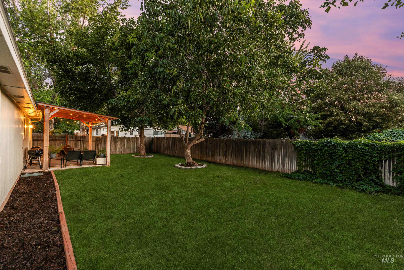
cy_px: 135
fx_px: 157
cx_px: 202
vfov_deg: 81.2
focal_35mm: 14
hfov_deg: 104.3
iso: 800
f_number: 2.8
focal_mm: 14
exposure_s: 1/200
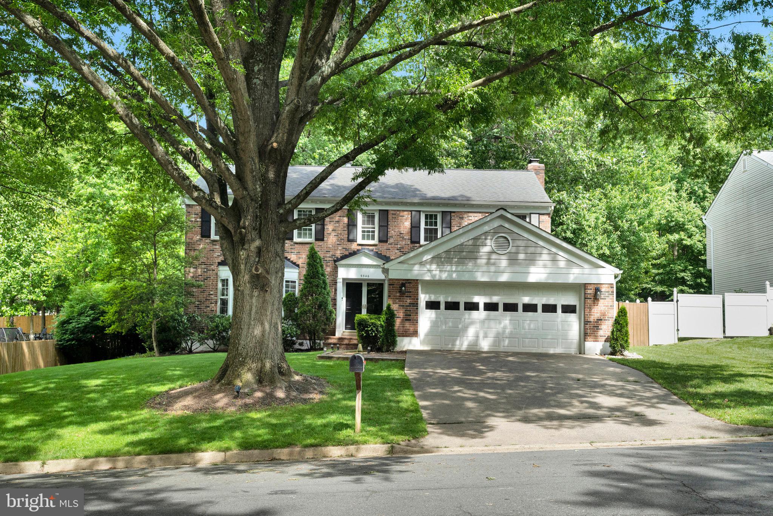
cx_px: 386
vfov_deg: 38.9
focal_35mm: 34
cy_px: 258
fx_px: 730
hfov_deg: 55.8
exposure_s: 1/500
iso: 1250
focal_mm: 34
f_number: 7.1
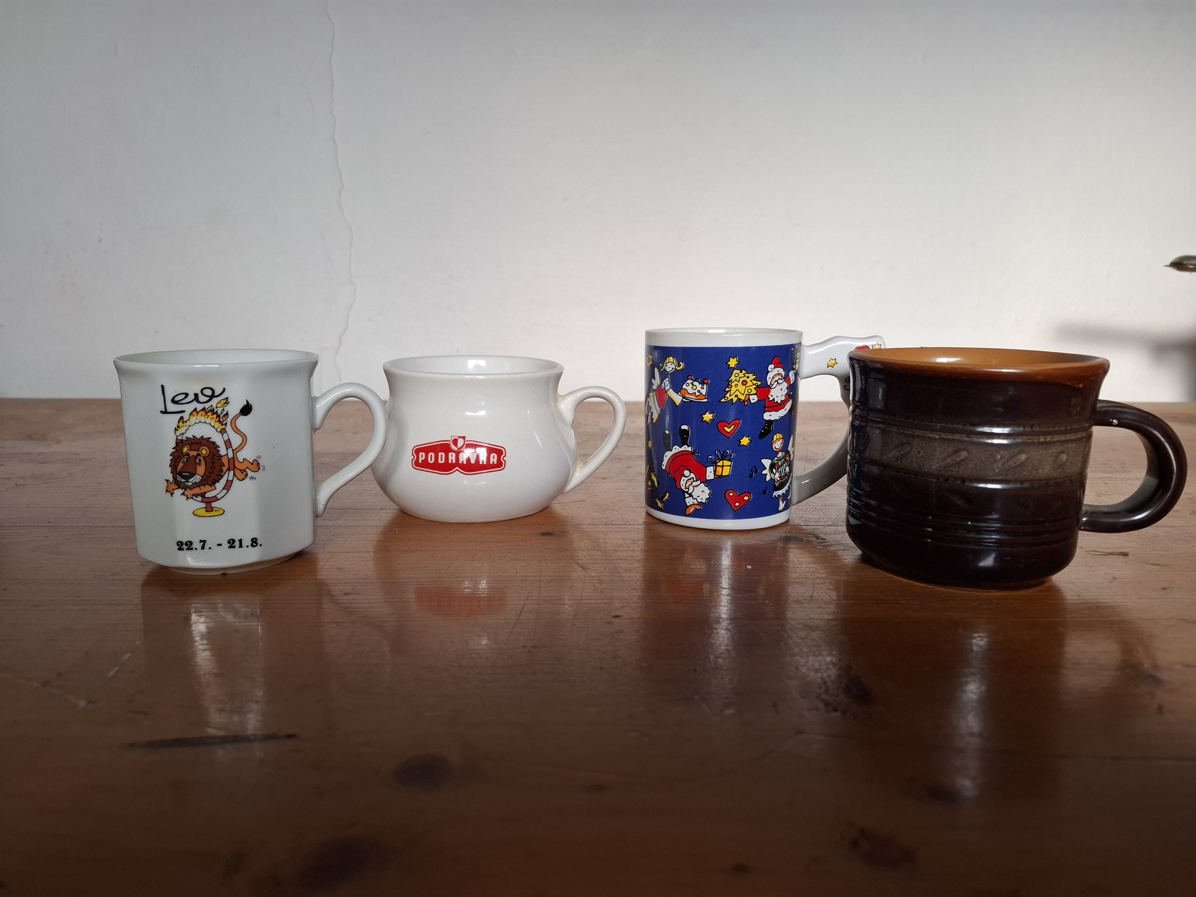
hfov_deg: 73.9
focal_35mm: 23
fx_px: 795
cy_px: 448
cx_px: 598
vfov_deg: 58.9
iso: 125
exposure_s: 1/100
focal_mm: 5.54
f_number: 1.8
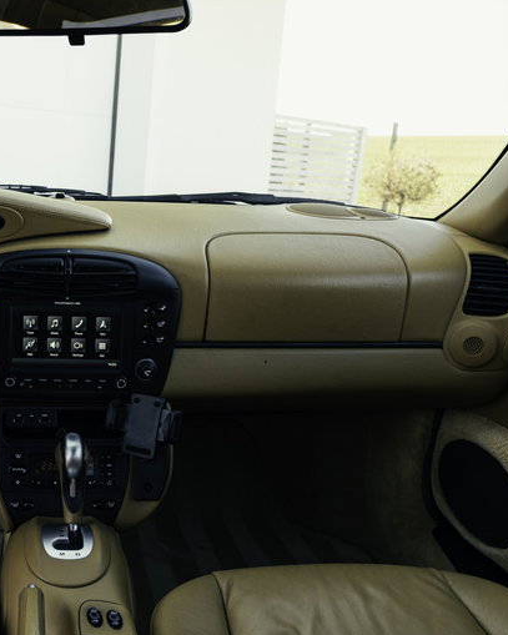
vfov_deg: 52.9
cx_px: 44
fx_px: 639
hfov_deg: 39.9
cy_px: 318
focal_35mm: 34
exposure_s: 1/100
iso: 640
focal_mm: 16
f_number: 4
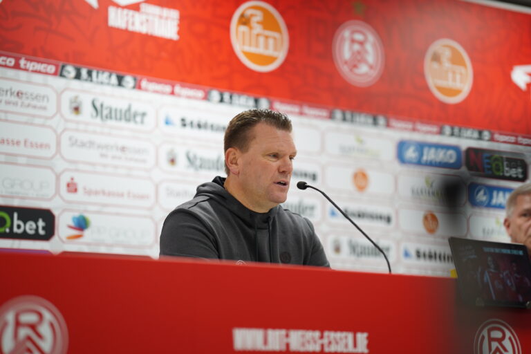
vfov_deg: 16.1
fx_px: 1254
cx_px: 266
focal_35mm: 85
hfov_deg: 23.9
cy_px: 177
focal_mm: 85
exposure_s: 1/250
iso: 200
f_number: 1.4
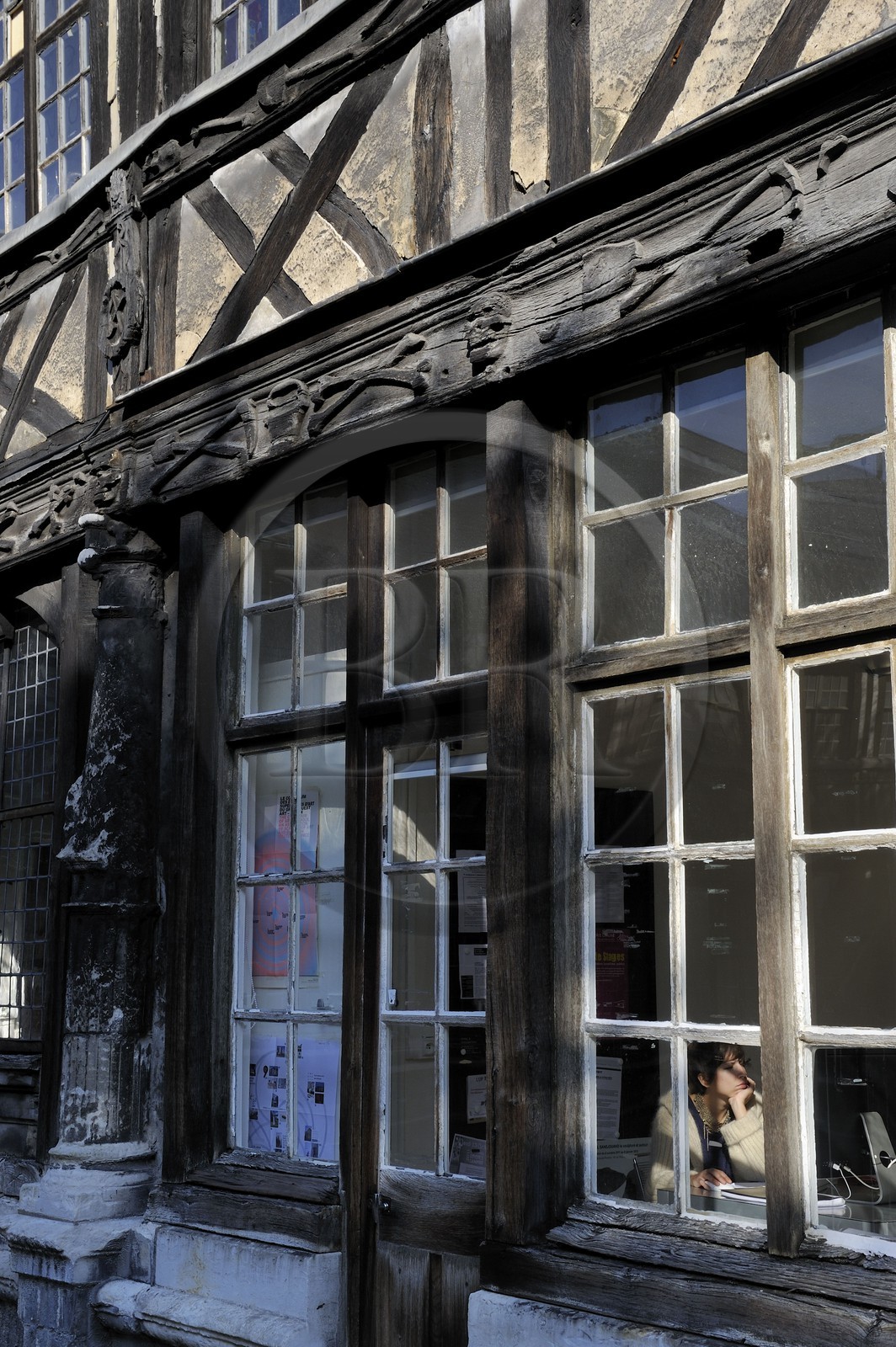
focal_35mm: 50
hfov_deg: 26.9
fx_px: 1870
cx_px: 448
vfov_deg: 39.6
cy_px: 674
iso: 200
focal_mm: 50
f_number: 11
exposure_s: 1/160
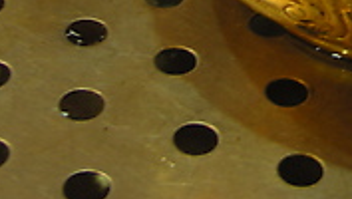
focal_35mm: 129
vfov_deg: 8.8
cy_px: -225
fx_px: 1205
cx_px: 426
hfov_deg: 16.0
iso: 50
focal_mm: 5.8
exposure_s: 1/5.5
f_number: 3
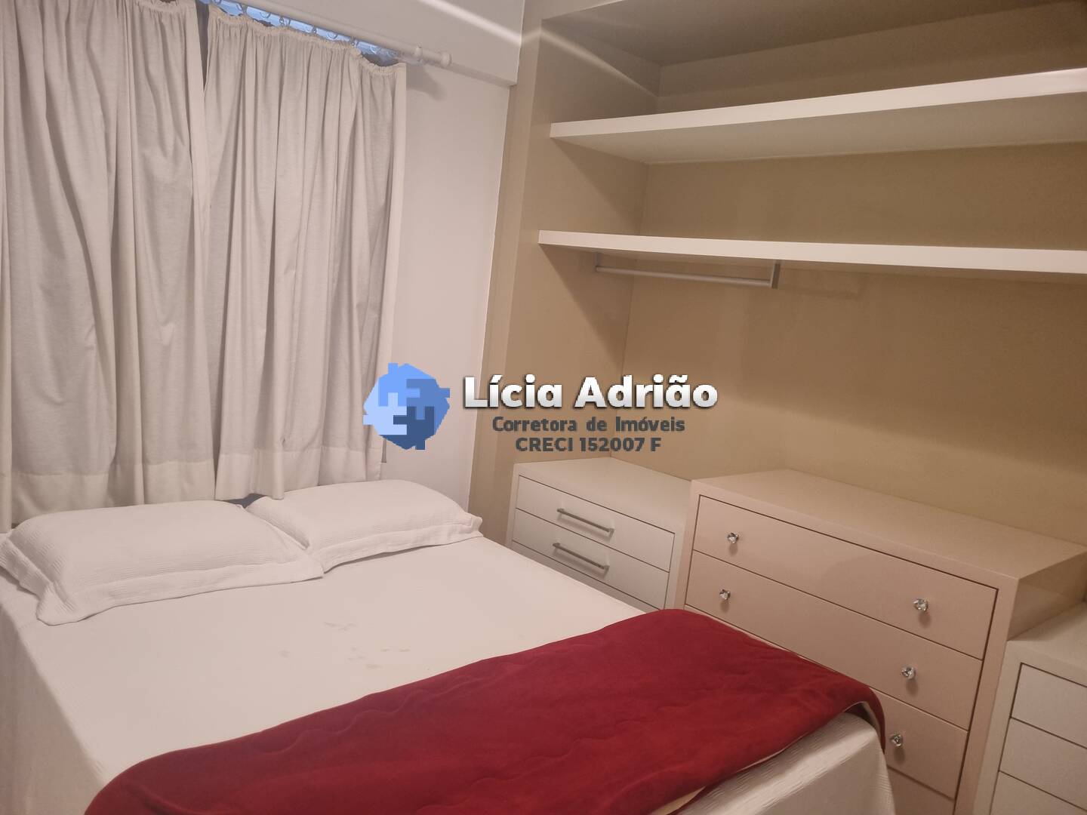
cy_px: 408
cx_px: 544
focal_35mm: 26
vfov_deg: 53.1
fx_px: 816
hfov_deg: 67.3
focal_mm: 5.4
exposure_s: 1/40
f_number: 1.8
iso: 400
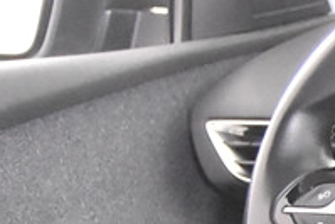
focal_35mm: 201
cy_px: 383
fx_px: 1872
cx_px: 593
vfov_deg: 6.7
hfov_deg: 9.7
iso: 12800
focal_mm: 26
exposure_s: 1/40
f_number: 3.2
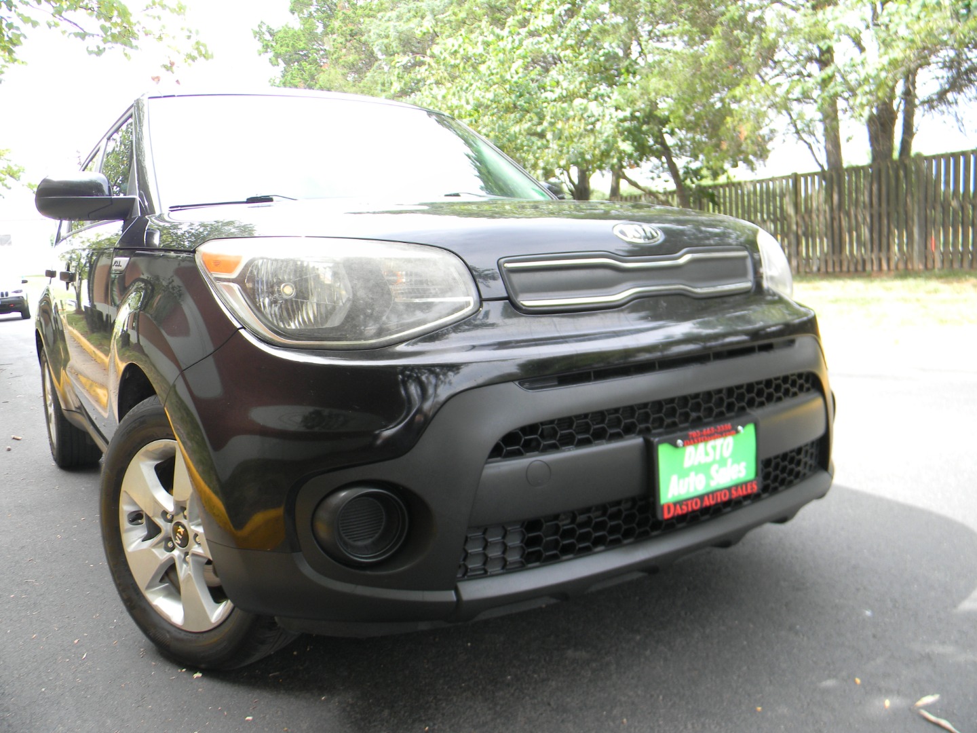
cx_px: 488
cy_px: 366
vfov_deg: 49.7
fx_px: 790
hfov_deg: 63.4
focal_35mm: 28
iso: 80
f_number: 3.5
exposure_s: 1/86.4
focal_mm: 5
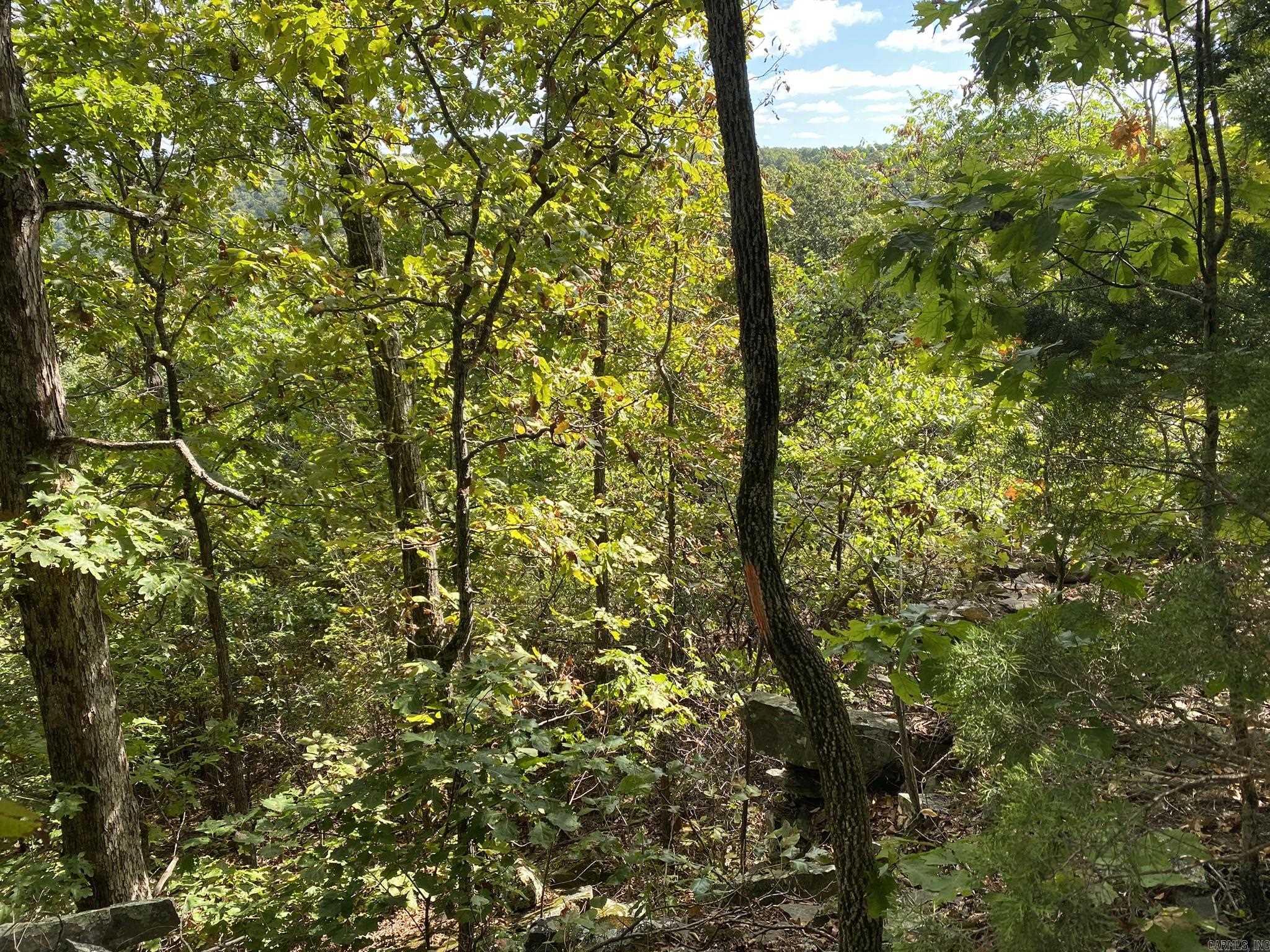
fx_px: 954
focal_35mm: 26
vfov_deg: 53.1
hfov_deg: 67.3
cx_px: 635
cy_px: 476
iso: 32
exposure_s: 1/463
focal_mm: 4.25
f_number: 1.8
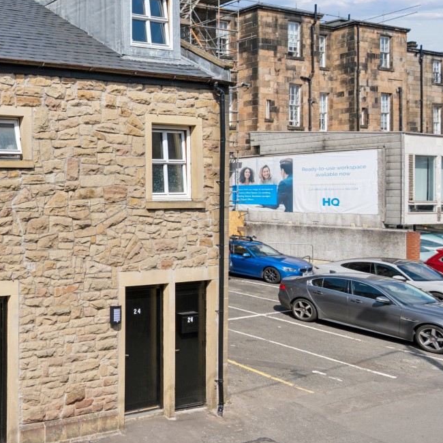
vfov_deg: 45.8
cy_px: 177
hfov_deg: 35.8
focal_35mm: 36
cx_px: -90
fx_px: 521
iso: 200
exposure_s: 1/500
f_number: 9
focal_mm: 16
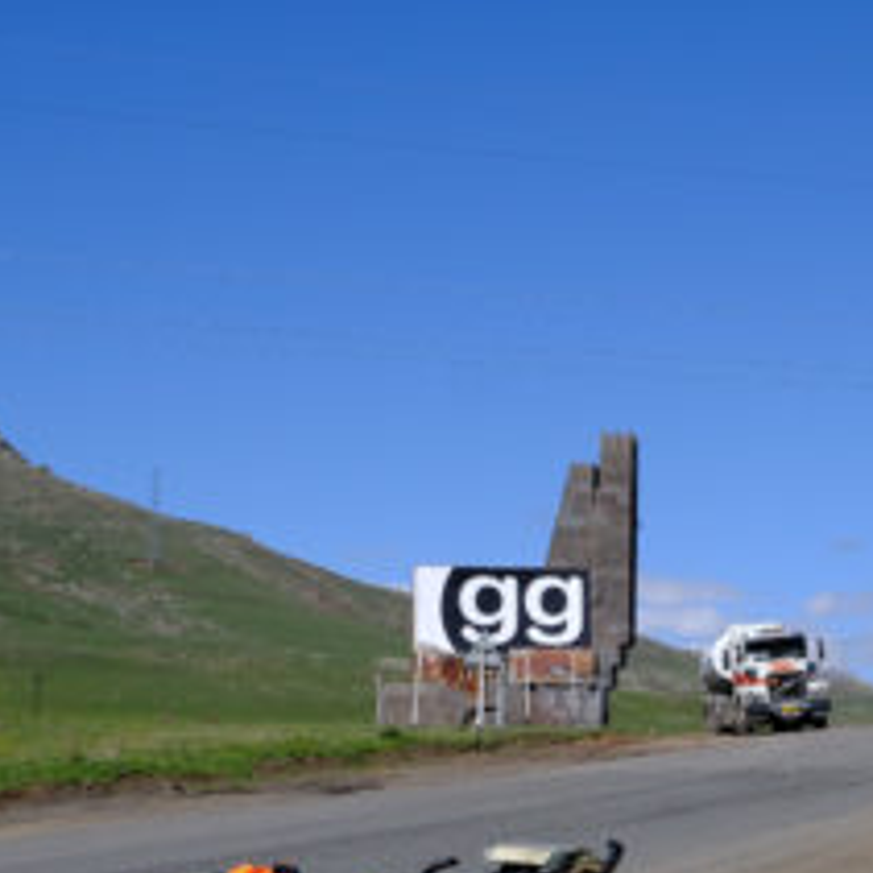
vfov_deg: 17.9
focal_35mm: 96
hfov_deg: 17.2
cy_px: 724
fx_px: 2739
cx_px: 1080
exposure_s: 1/300
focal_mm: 20.5
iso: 160
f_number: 11
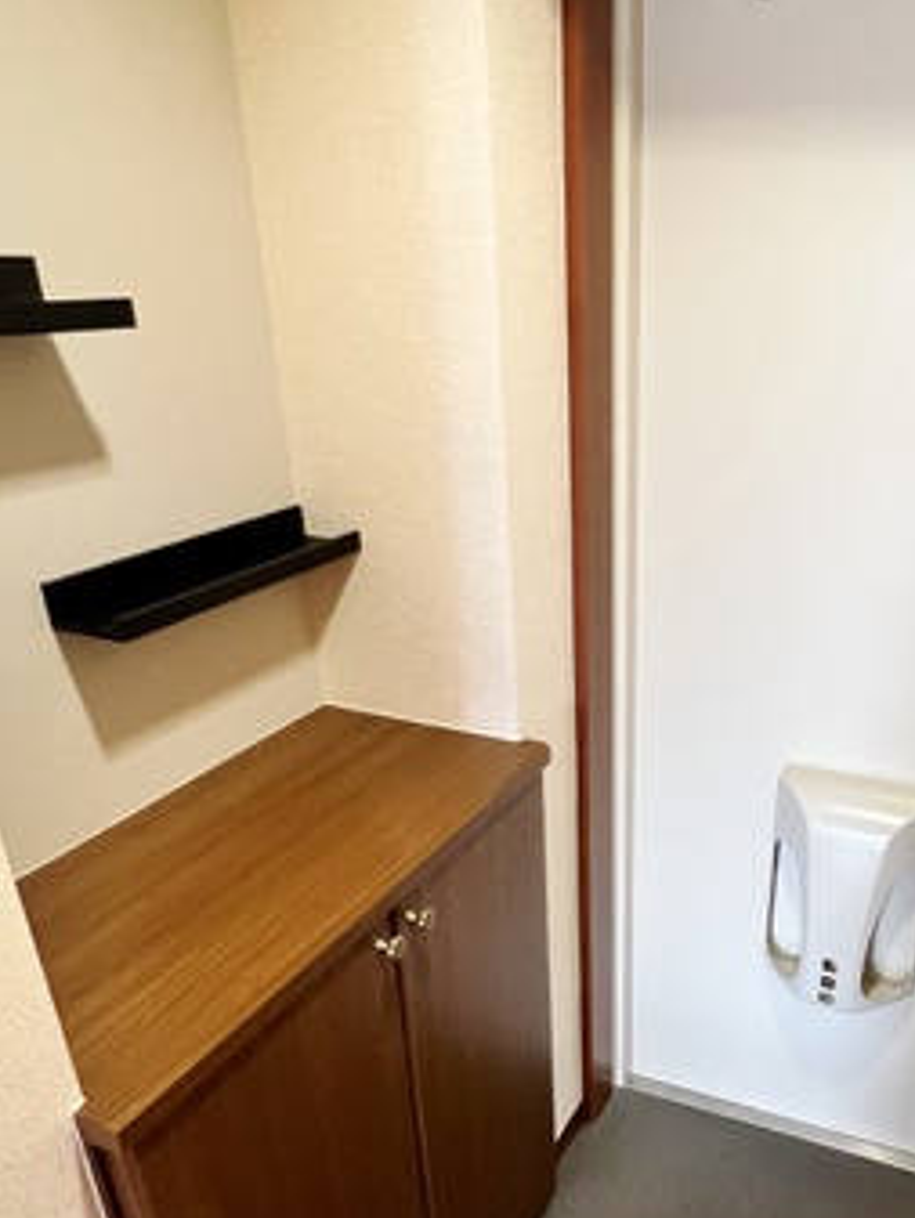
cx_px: 685
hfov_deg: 49.4
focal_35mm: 27
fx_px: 951
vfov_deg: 64.3
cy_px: 763
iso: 320
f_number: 1.8
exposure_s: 1/60
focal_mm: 1.57
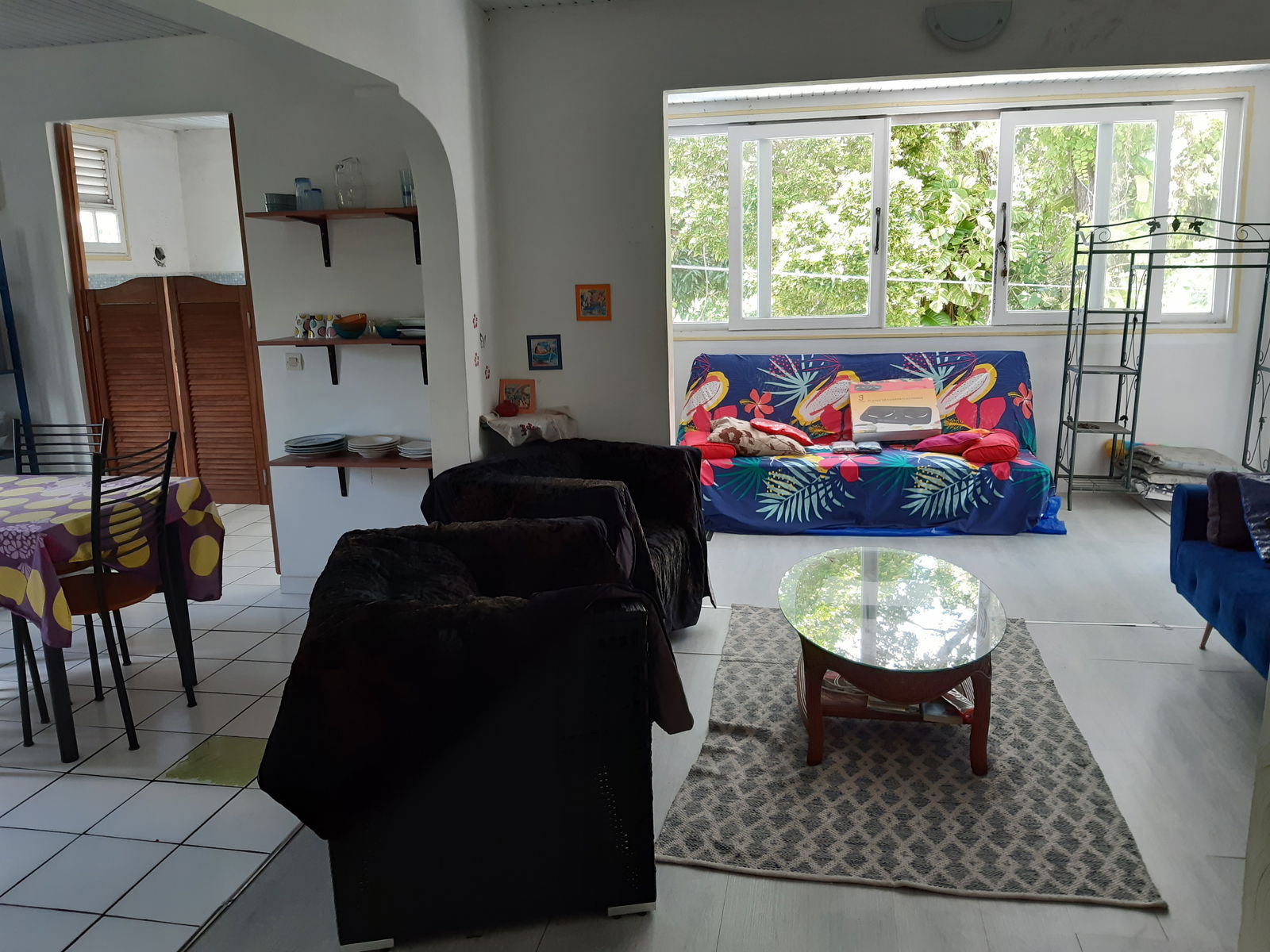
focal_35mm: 26
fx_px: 954
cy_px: 476
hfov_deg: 67.3
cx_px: 635
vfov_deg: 53.1
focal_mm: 3.92
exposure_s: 1/60
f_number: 1.7
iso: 100
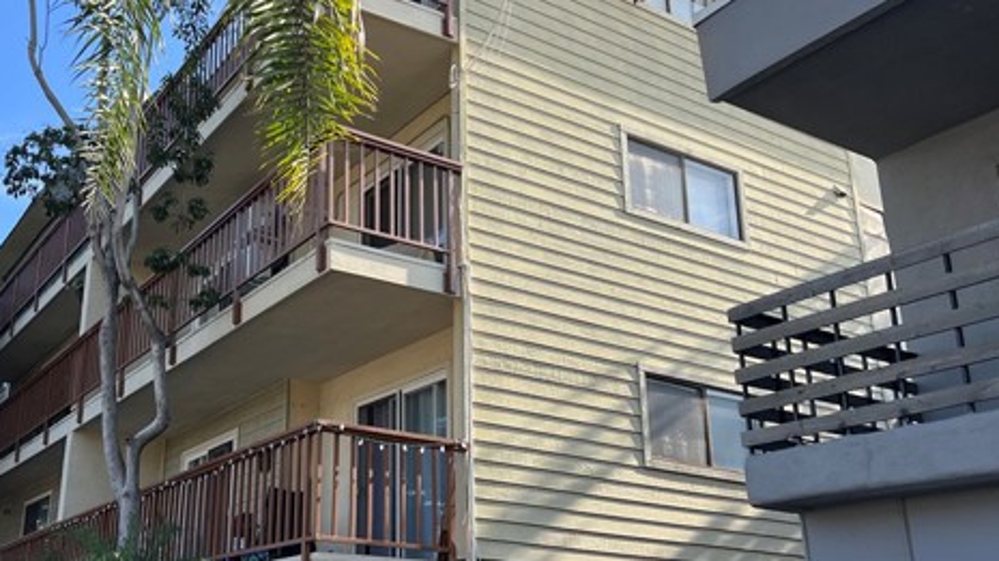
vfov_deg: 30.4
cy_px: 310
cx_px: 337
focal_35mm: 39
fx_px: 1033
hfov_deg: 50.7
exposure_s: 1/1575
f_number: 1.5
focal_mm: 5.7
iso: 50
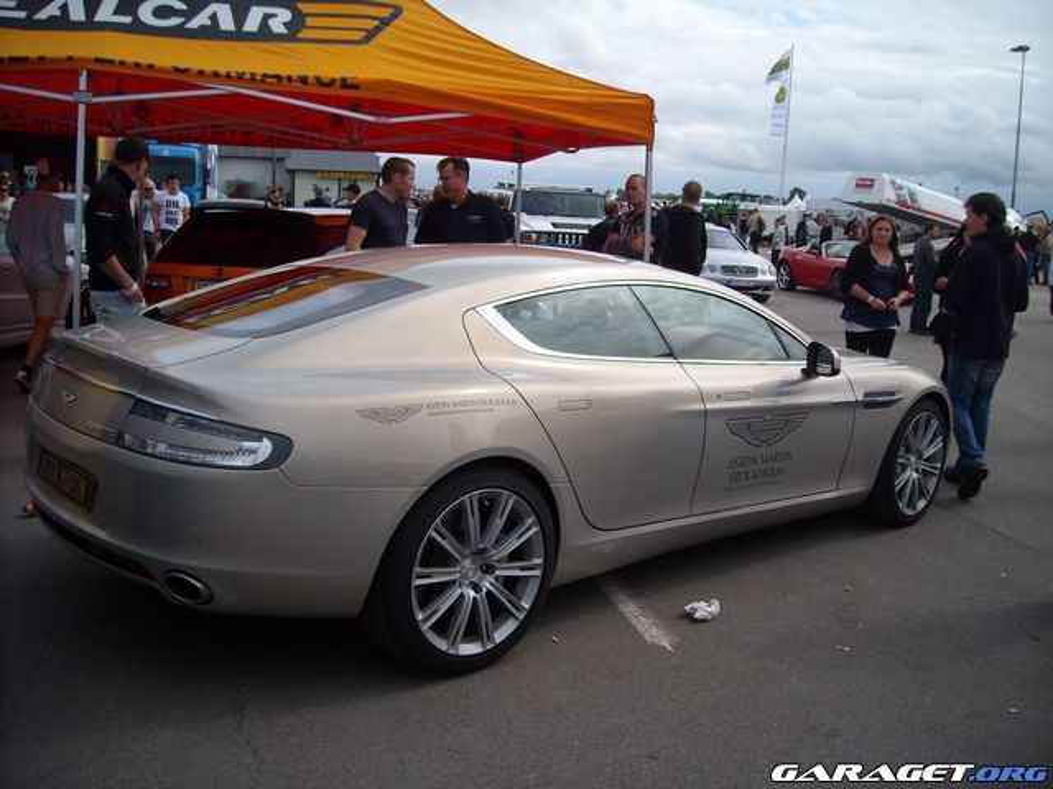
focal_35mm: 35
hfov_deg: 52.6
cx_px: 526
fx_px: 1065
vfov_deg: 40.7
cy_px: 394
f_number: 5.6
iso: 64
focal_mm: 5.7
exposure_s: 1/353
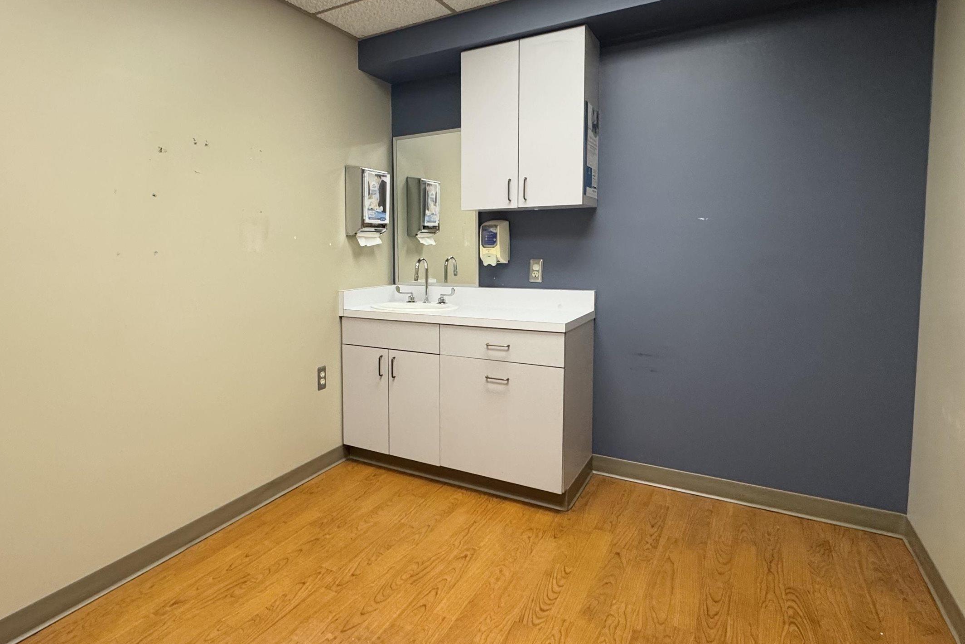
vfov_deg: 59.3
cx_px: 370
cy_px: 287
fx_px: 563
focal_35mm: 21
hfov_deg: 79.9
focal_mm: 2.22
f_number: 2.2
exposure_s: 1/60
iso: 250
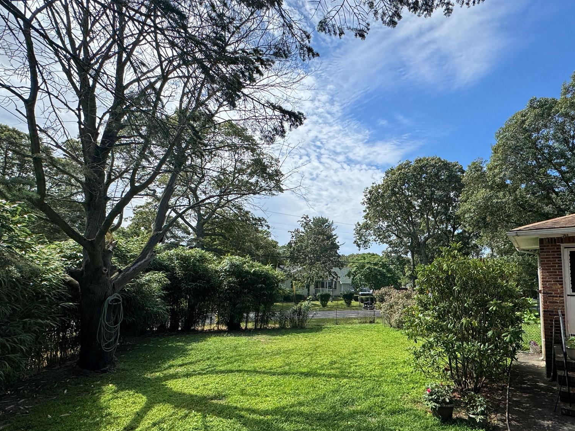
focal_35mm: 19
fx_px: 316
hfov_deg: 83.1
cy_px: 253
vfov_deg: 68.2
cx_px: 358
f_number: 2.2
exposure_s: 1/1709
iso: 50
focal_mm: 2.22
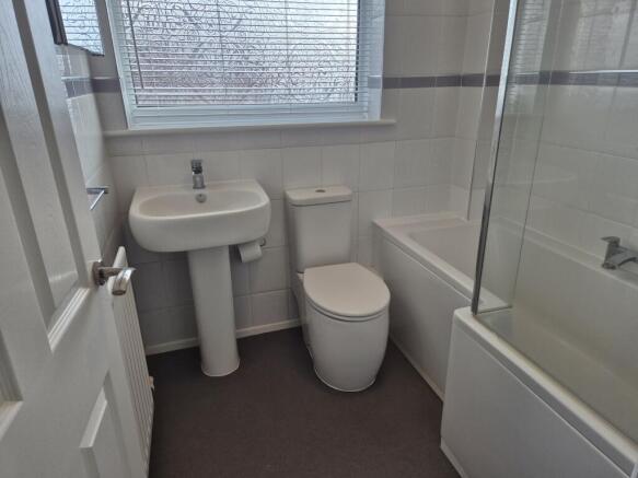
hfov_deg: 73.9
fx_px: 424
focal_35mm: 23
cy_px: 239
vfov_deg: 58.9
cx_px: 319
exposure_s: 1/180
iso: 125
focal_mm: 5.4
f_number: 1.8
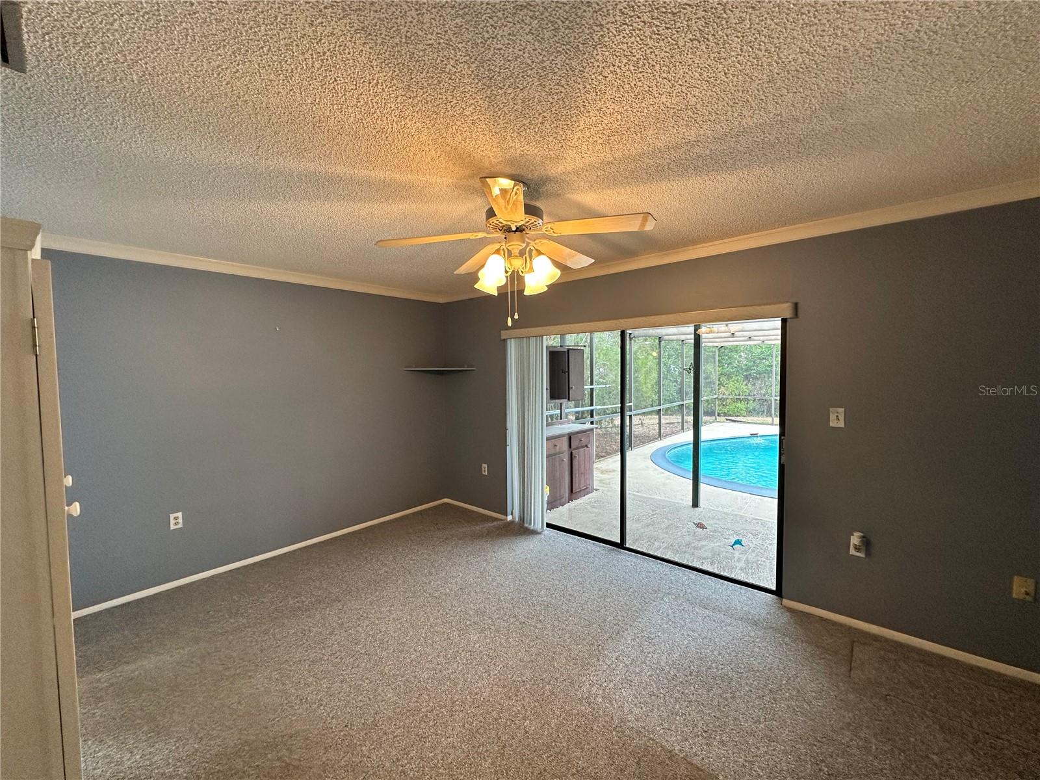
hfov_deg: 102.1
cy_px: 390
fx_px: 421
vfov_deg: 85.7
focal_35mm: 14
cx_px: 520
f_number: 2.2
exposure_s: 1/60
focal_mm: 2.22
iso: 160
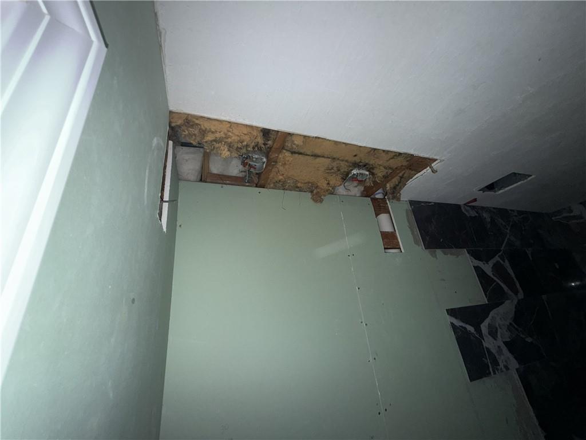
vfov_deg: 85.7
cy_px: 220
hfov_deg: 102.1
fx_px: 237
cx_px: 293
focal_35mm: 14
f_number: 2.2
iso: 100
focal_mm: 2.22
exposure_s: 1/34
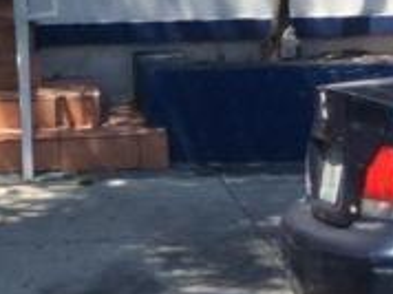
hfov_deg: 11.3
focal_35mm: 173
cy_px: -455
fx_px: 1961
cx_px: 18
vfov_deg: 7.8
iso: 32
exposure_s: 1/1144
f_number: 2.4
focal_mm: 3.3
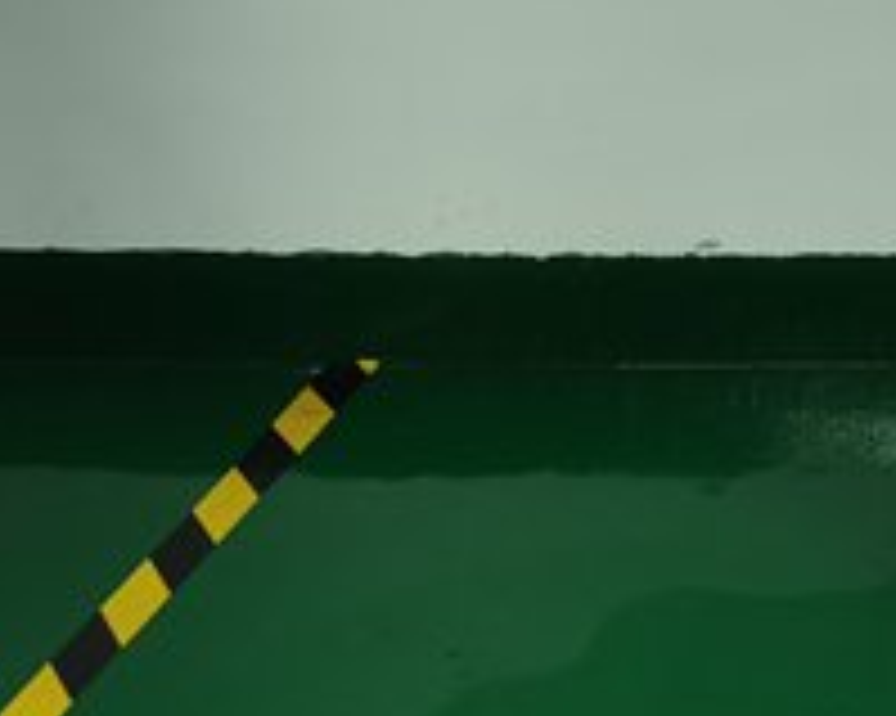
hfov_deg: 13.5
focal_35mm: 119
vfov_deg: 11.7
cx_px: 1878
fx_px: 3154
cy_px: -669
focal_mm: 6.71
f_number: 1.9
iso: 100
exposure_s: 1/100
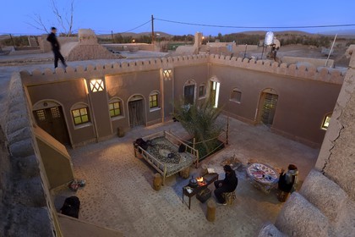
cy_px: 118
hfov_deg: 90.0
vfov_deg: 67.4
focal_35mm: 18
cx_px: 178
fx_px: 177
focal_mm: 18
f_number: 5.6
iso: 1600
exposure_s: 1/6
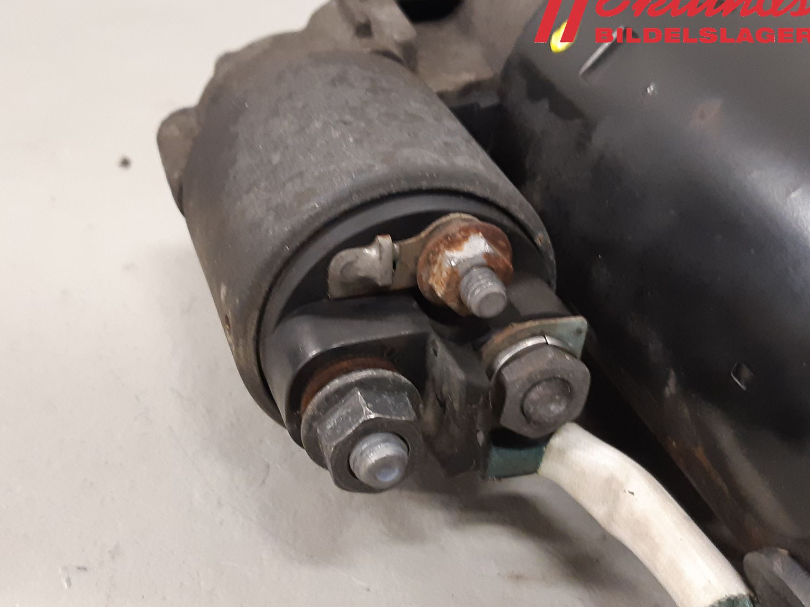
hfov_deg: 59.7
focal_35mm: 30
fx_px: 702
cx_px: 347
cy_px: 316
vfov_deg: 46.8
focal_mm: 3.93
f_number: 1.7
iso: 200
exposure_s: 1/33
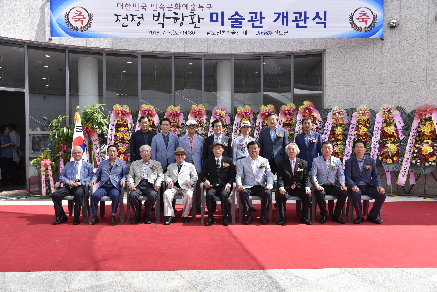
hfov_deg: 61.9
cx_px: 218
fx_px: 364
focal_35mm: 30
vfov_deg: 43.6
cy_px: 146
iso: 100
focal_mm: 30
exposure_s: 1/160
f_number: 7.1
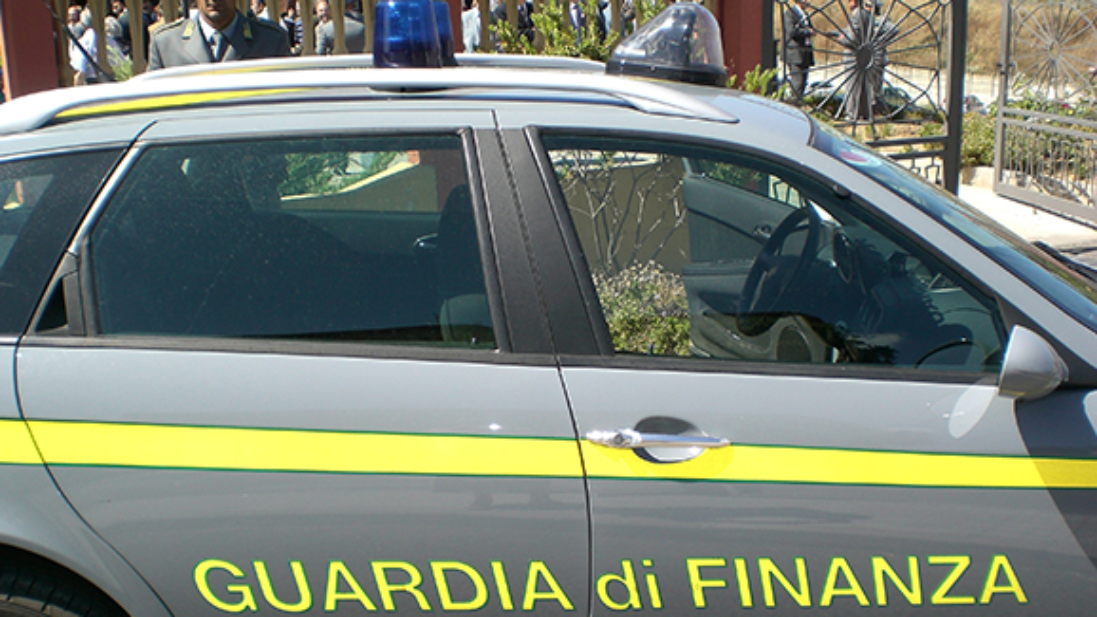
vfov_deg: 27.5
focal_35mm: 43
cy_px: 425
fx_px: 1251
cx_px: 543
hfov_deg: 47.4
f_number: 4.4
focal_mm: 6.3
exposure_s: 1/250
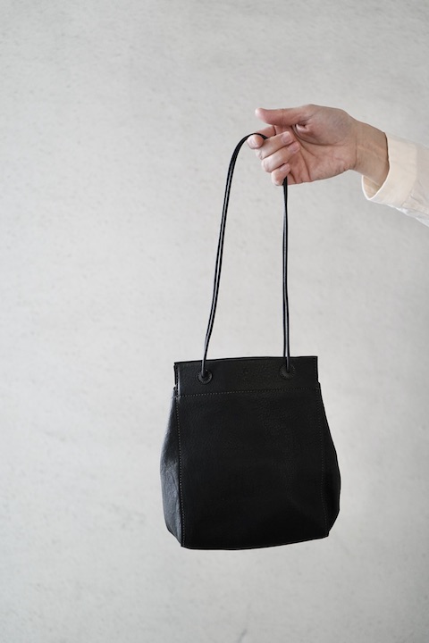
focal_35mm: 43
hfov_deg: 31.2
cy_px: 322
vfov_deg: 45.4
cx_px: 214
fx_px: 769
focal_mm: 43
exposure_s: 1/200
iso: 3200
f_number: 4.5
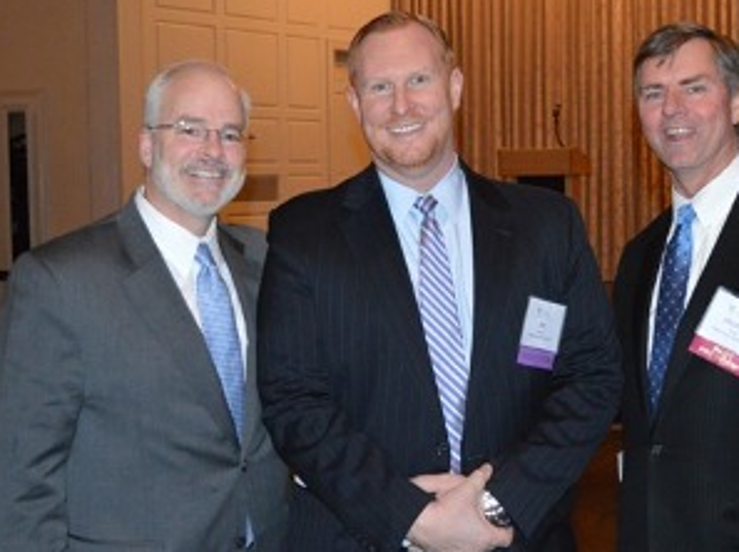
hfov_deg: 33.1
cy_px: 278
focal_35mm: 58
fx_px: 1237
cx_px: 460
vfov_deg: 25.2
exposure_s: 1/60
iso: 3200
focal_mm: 28
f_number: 4.2
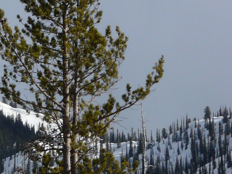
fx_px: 3122
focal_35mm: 466
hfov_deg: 4.2
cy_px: 147
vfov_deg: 3.2
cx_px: -162
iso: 100
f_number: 7.1
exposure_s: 1/500
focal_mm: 22.1
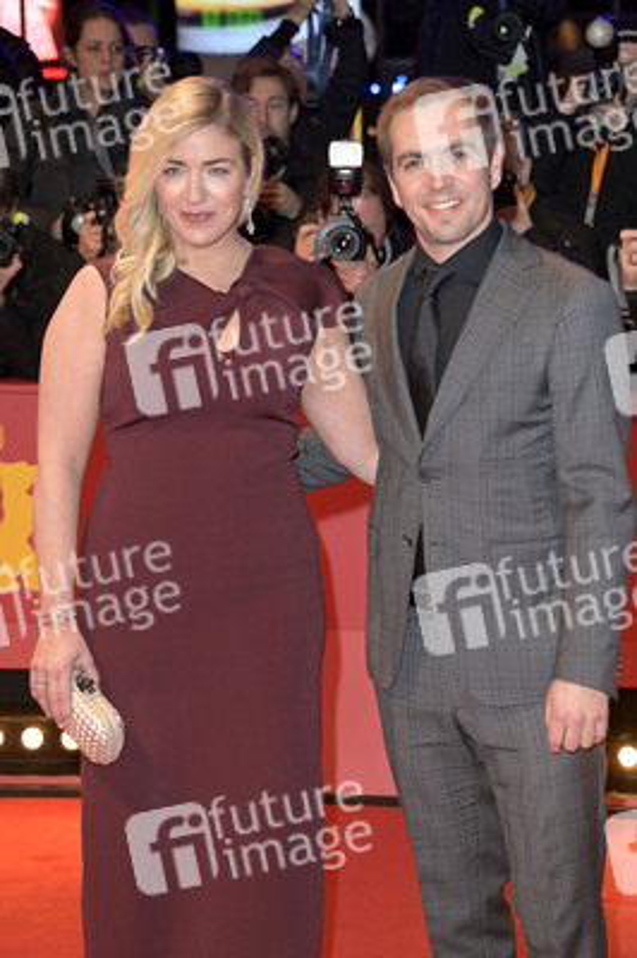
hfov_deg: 16.6
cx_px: 318
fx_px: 2180
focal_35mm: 82
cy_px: 479
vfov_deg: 24.8
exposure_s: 1/160
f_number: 5
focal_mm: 82
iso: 1250
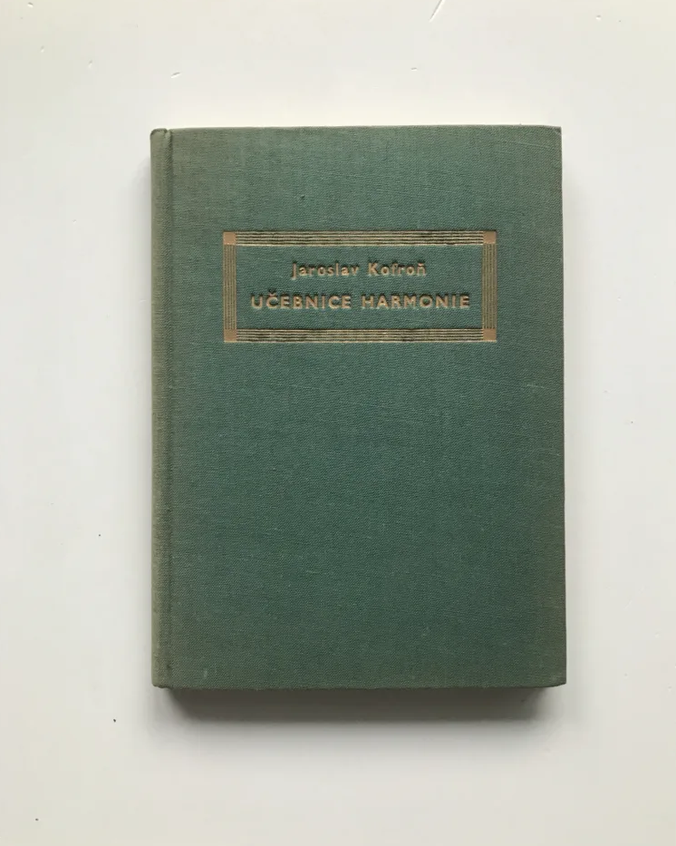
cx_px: 342
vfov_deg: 58.8
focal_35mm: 30
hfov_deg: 48.5
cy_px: 408
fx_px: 751
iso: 40
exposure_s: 1/25
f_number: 1.8
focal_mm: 3.99
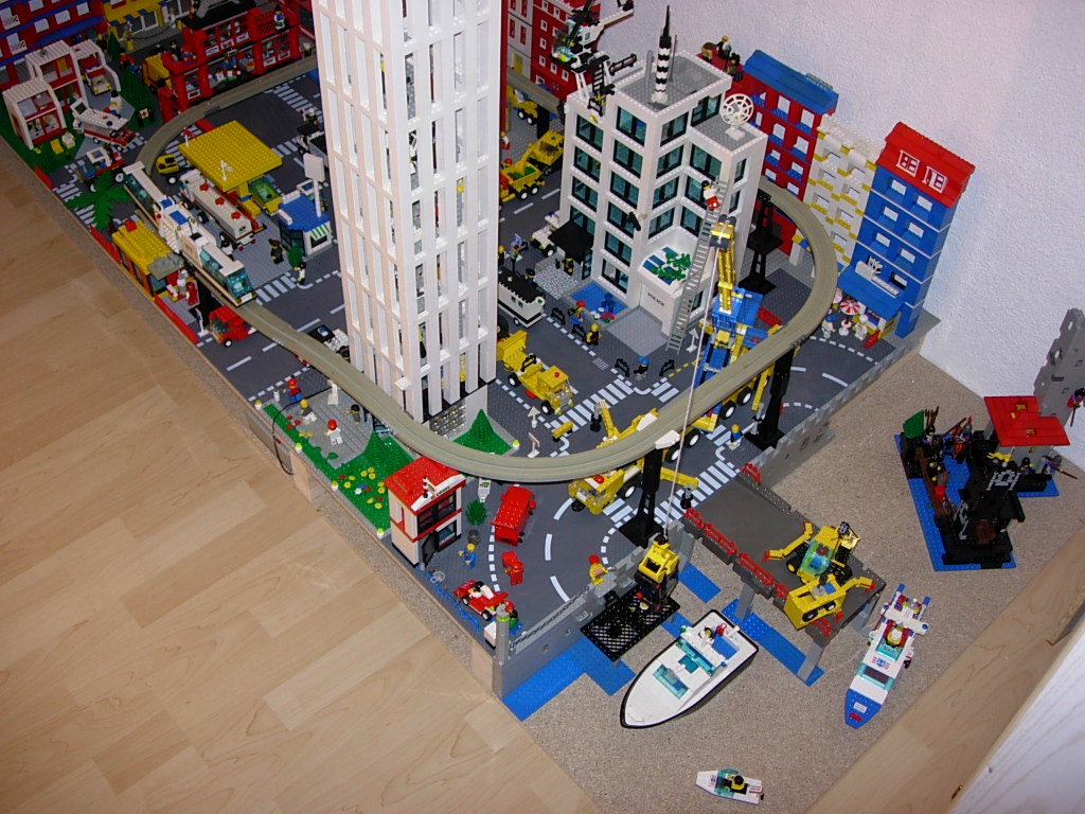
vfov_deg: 37.7
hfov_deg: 49.0
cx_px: 542
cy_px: 407
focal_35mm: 38
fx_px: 1191
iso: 79
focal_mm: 7.8
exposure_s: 1/64
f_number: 2.8
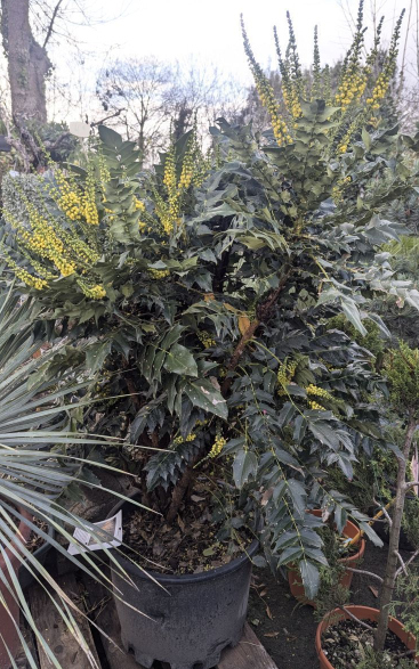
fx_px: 475
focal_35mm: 26
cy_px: 341
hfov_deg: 47.6
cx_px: 217
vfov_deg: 70.4
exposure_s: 1/233
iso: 46
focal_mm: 6.81
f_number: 1.85
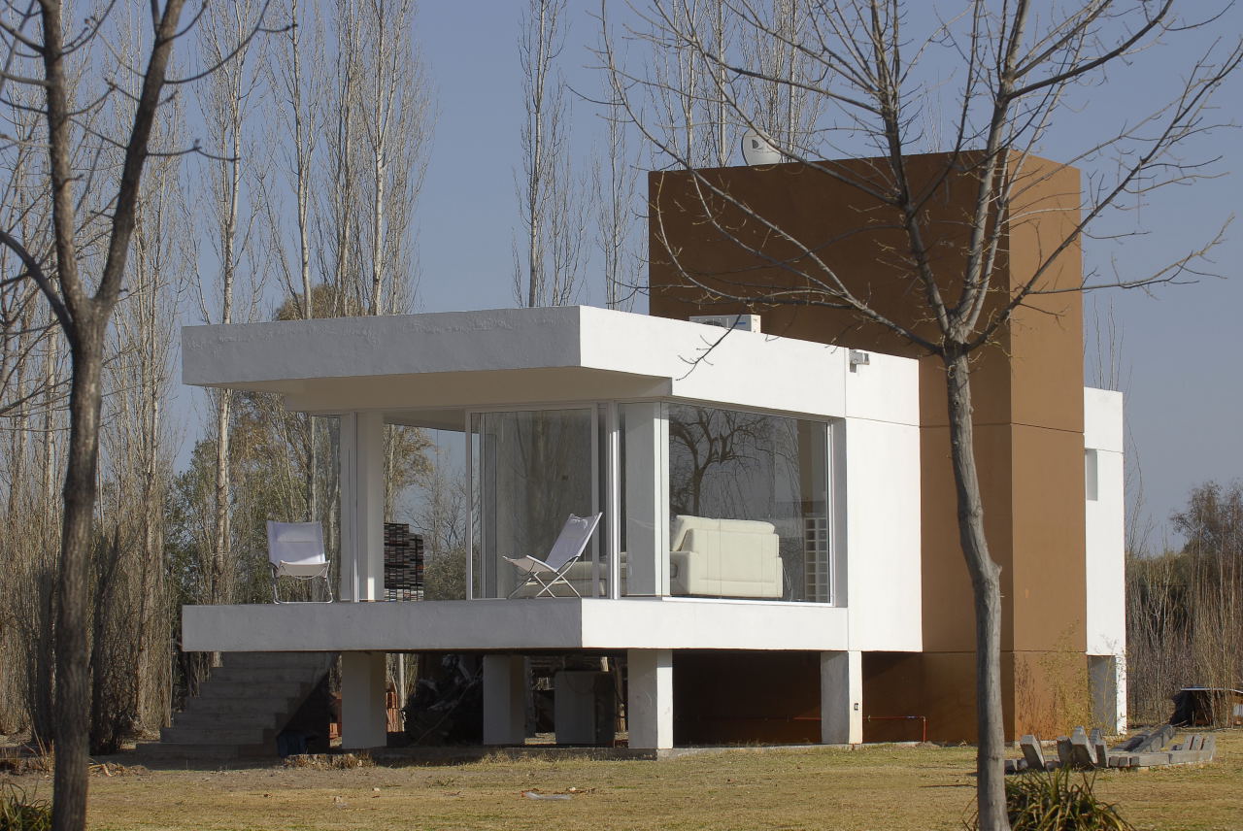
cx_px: 622
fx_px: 4458
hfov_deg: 15.9
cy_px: 416
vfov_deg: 10.7
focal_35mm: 129
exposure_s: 1/200
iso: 100
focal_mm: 86
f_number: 8
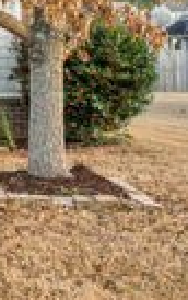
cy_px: 19
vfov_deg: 17.2
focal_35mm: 119
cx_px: -334
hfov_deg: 9.3
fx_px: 972
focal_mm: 32
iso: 320
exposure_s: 1/60
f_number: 10
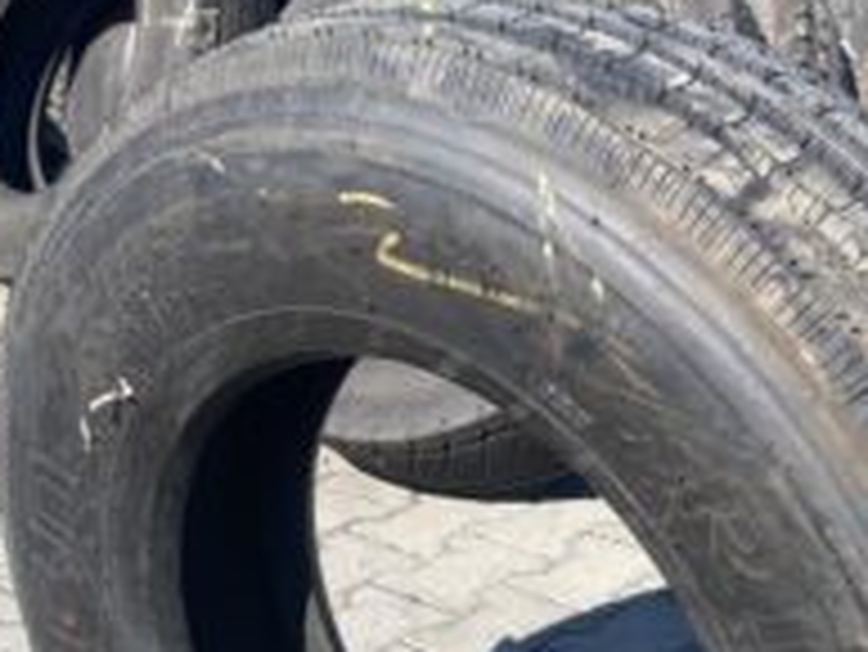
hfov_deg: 33.2
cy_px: 627
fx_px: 1455
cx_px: 472
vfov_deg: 24.3
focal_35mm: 58
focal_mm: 4.25
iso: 32
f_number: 1.8
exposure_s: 1/1565
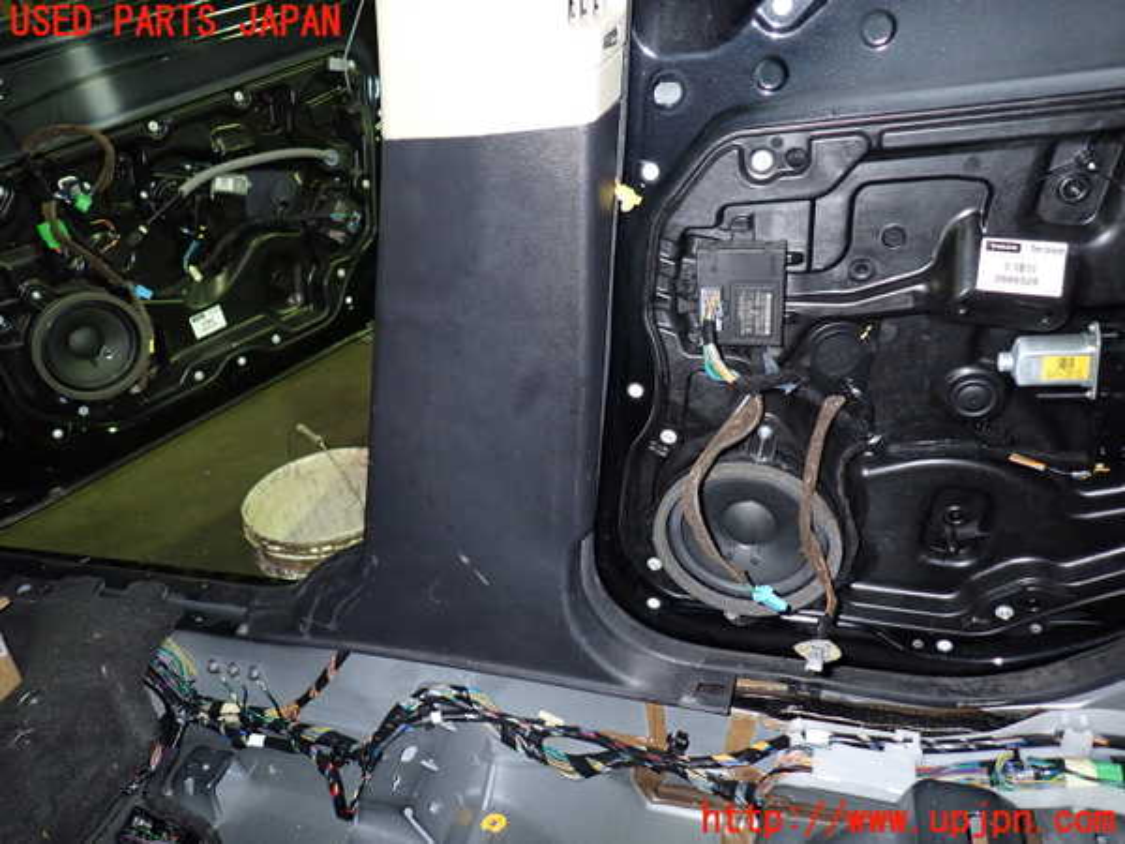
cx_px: 562
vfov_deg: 54.9
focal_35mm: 25
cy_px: 422
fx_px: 812
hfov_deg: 69.4
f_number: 2
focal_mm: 4.5
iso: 250
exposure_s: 1/30
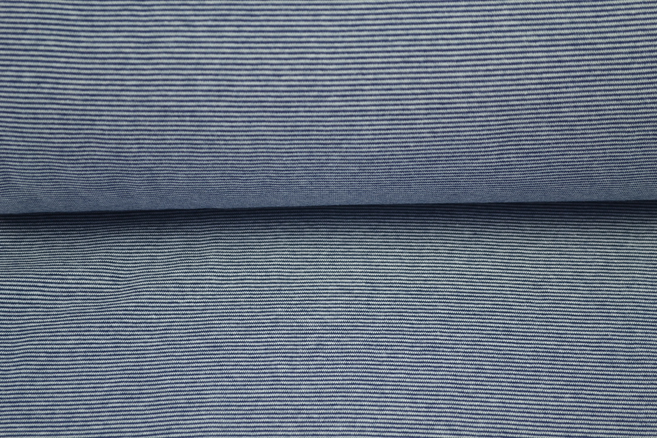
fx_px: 1259
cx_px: 328
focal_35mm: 69
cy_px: 219
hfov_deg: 29.2
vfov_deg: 19.7
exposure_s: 1/25
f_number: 5.6
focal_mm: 46
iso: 100
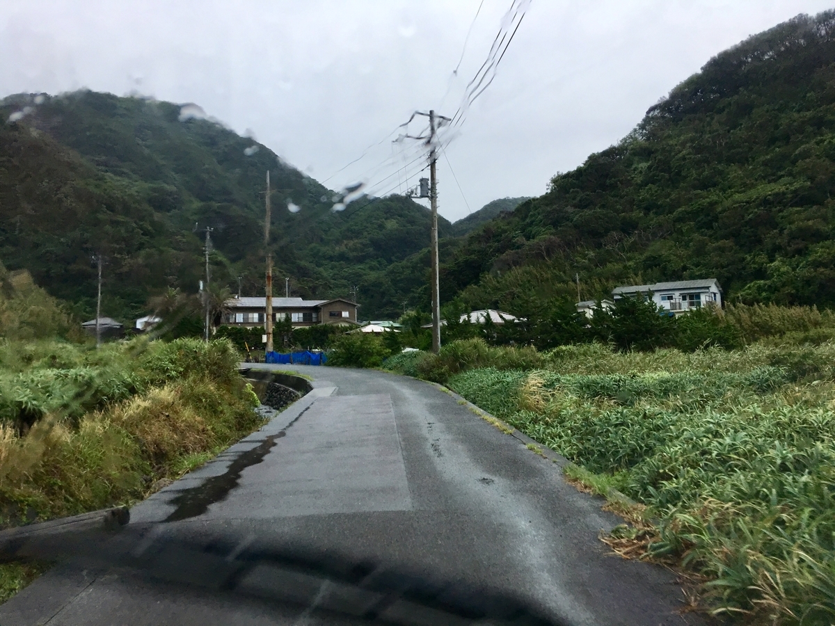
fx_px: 700
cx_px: 418
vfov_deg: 48.2
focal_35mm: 29
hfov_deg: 61.7
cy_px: 313
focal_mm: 4.15
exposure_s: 1/30
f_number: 2.2
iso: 25
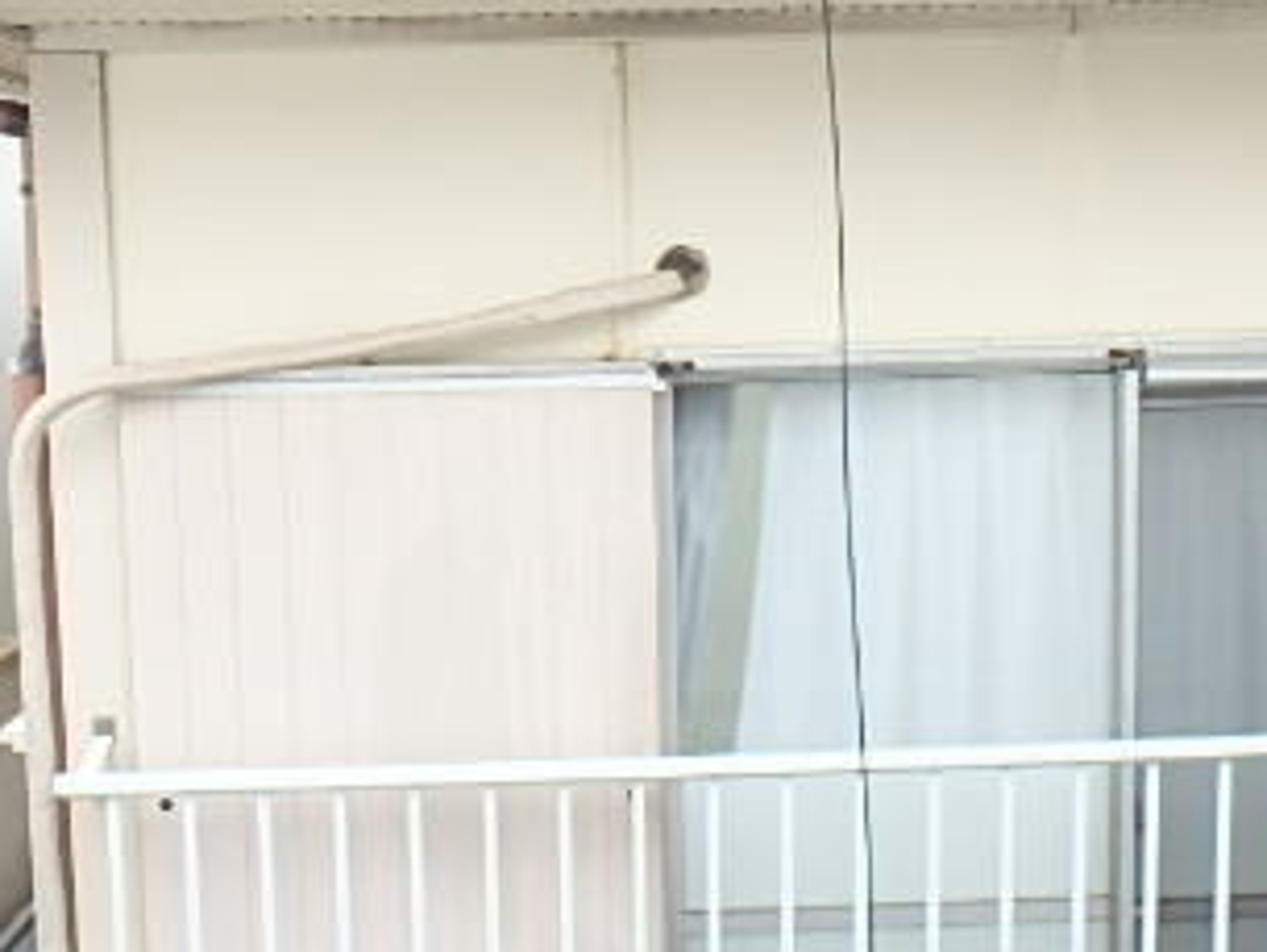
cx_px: 644
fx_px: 1611
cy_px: 491
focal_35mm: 44
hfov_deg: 42.9
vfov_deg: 32.9
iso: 250
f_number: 3.5
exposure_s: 1/30
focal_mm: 3.7
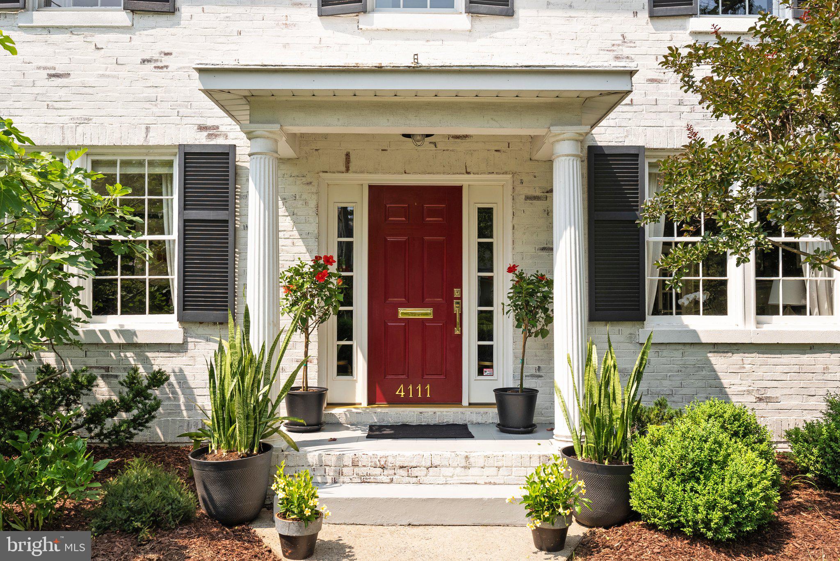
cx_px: 420
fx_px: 677
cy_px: 280
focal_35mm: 29
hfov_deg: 63.6
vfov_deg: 45.0
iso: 200
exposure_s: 1/160
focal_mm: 29
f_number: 10
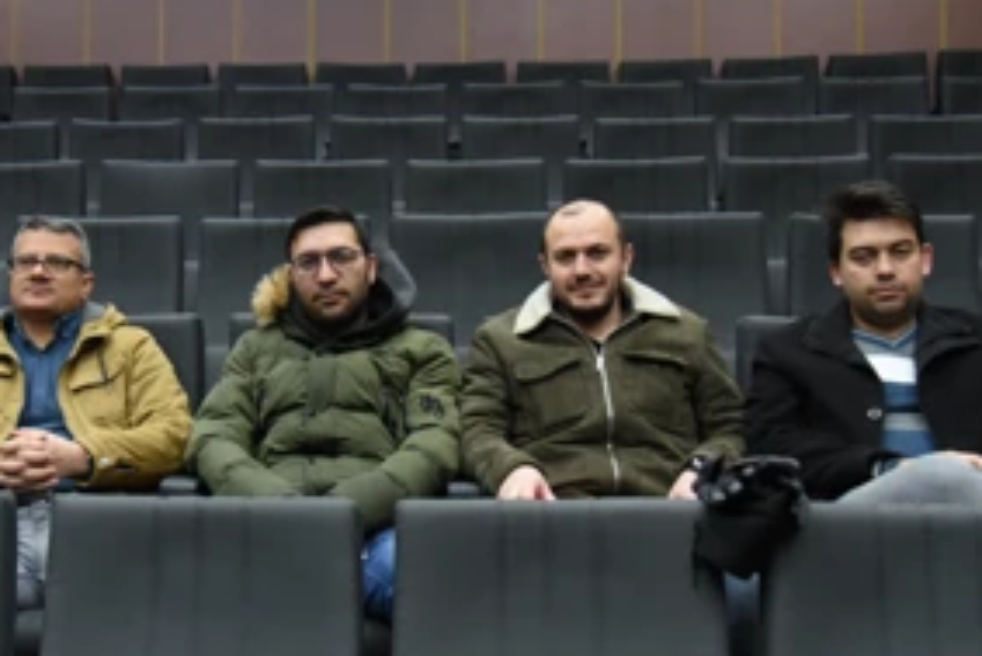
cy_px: 300
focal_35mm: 59
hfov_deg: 33.7
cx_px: 337
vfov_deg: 23.0
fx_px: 1610
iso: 2500
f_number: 4
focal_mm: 38
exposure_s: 1/100
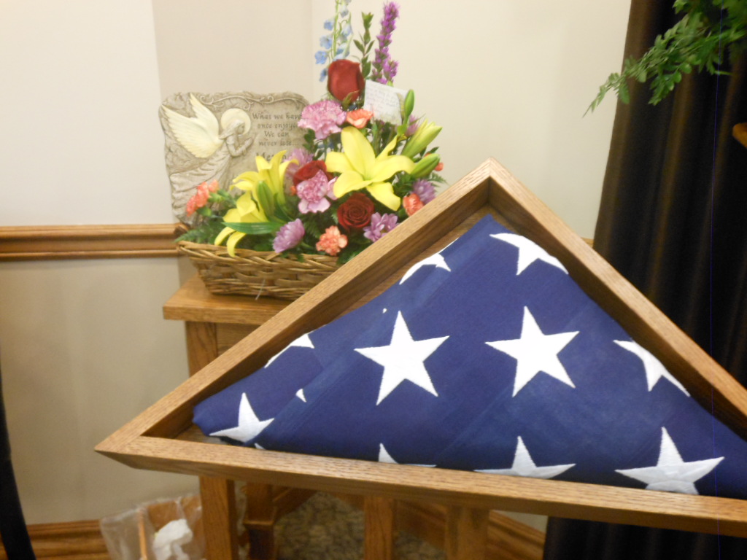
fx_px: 712
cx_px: 374
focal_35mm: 33
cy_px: 280
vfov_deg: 42.9
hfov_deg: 55.4
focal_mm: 6
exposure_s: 1/13
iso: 400
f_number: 3.5
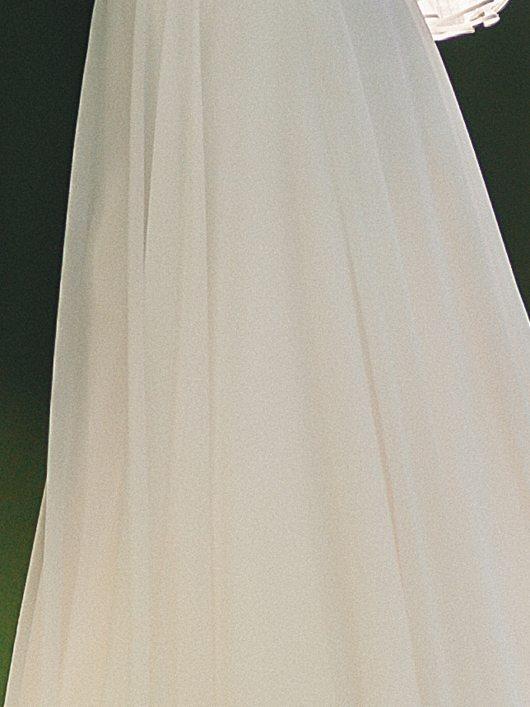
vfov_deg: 3.4
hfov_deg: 2.6
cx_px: 715
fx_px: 11741
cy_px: -249
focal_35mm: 575
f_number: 2.4
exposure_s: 1/4000
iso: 200
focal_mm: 85
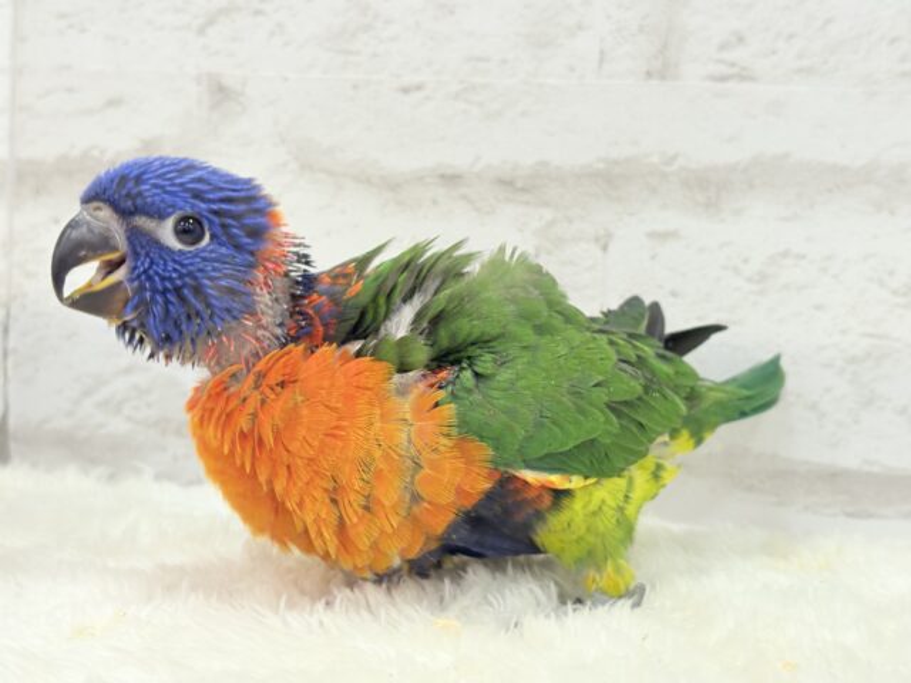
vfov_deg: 28.0
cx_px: 456
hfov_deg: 36.8
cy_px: 342
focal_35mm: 52
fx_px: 1369
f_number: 1.6
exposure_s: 1/50
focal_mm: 5.96
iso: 64
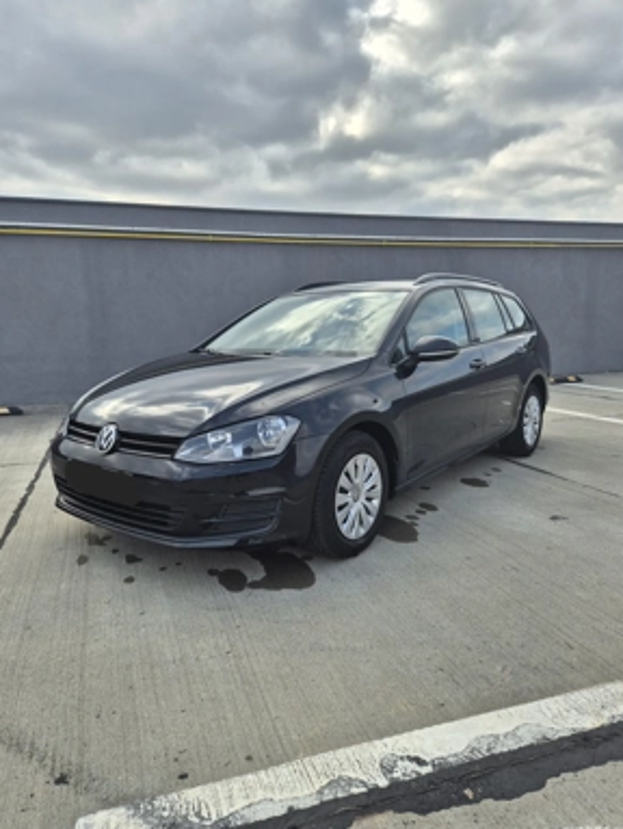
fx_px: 575
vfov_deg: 71.5
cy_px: 407
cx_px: 305
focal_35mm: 24
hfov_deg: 56.9
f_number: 1.8
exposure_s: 1/1111
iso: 25
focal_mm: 5.4
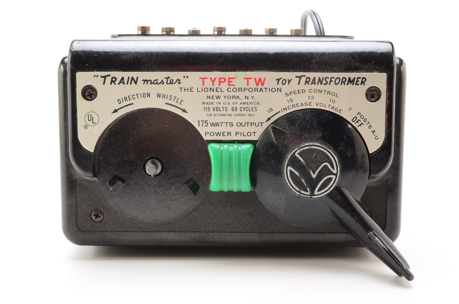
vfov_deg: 28.8
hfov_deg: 42.4
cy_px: 152
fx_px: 592
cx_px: 230
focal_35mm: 46
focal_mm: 31
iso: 100
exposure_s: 1/160
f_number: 14
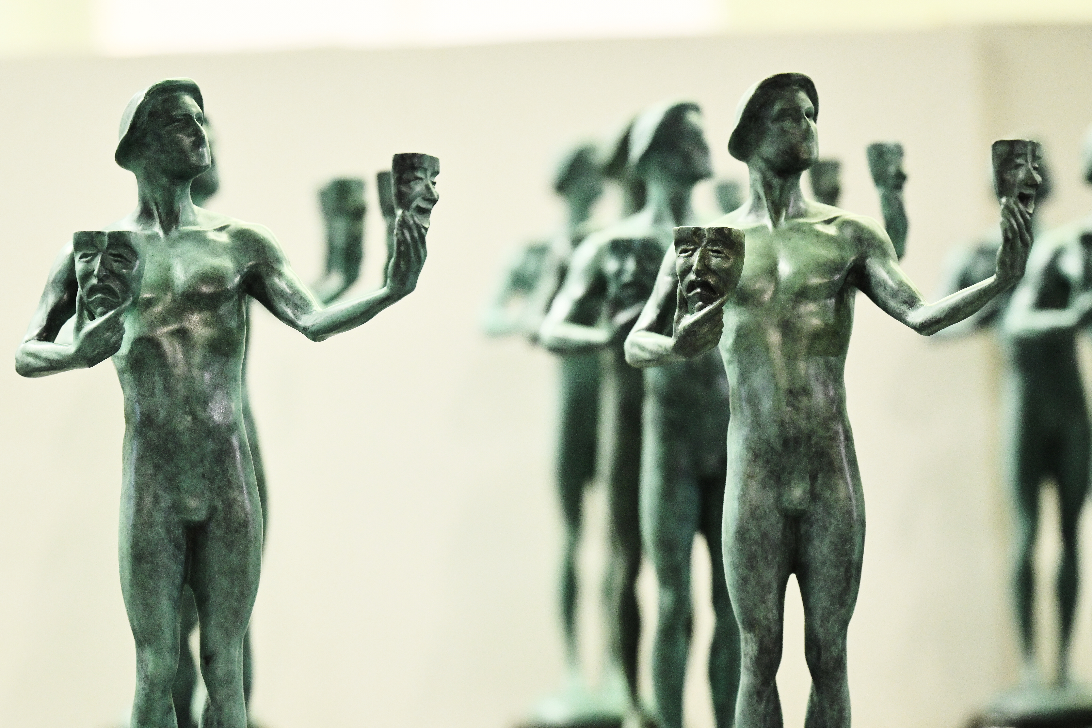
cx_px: 546
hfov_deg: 19.5
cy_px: 364
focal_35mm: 105
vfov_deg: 13.0
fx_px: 3184
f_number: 2.8
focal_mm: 70
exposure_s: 1/400
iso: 1600
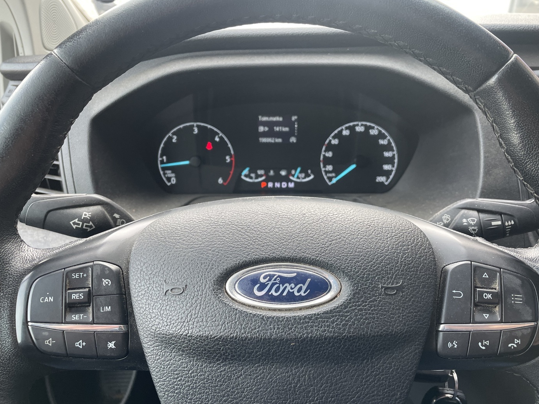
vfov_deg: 51.3
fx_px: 420
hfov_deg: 65.3
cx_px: 277
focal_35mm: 27
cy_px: 201
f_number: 1.6
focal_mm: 4.2
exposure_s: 1/112
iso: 125
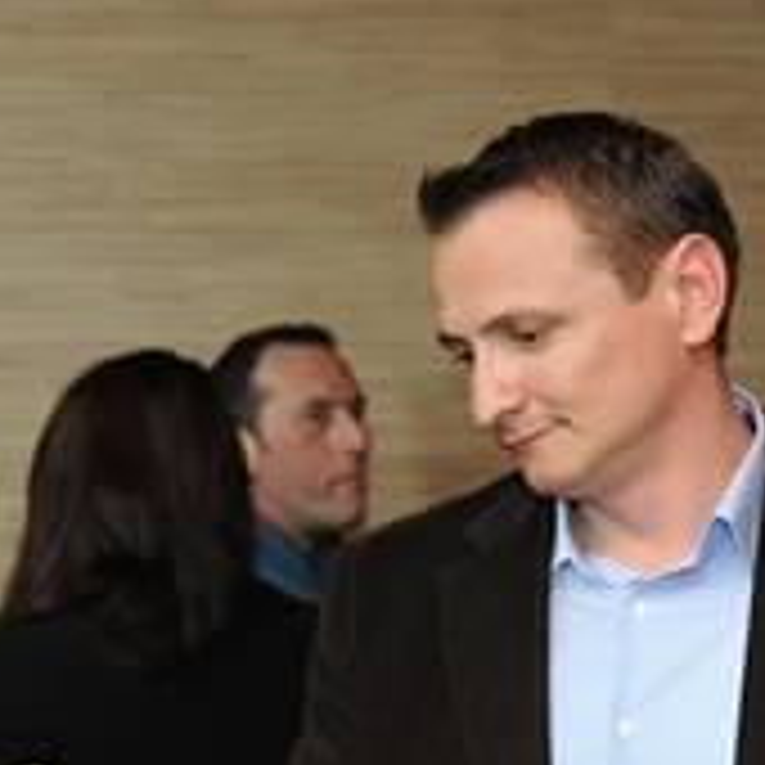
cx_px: 81
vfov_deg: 11.5
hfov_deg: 11.5
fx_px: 3775
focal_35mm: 151
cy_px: 626
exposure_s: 1/160
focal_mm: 55
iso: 2000
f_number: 4
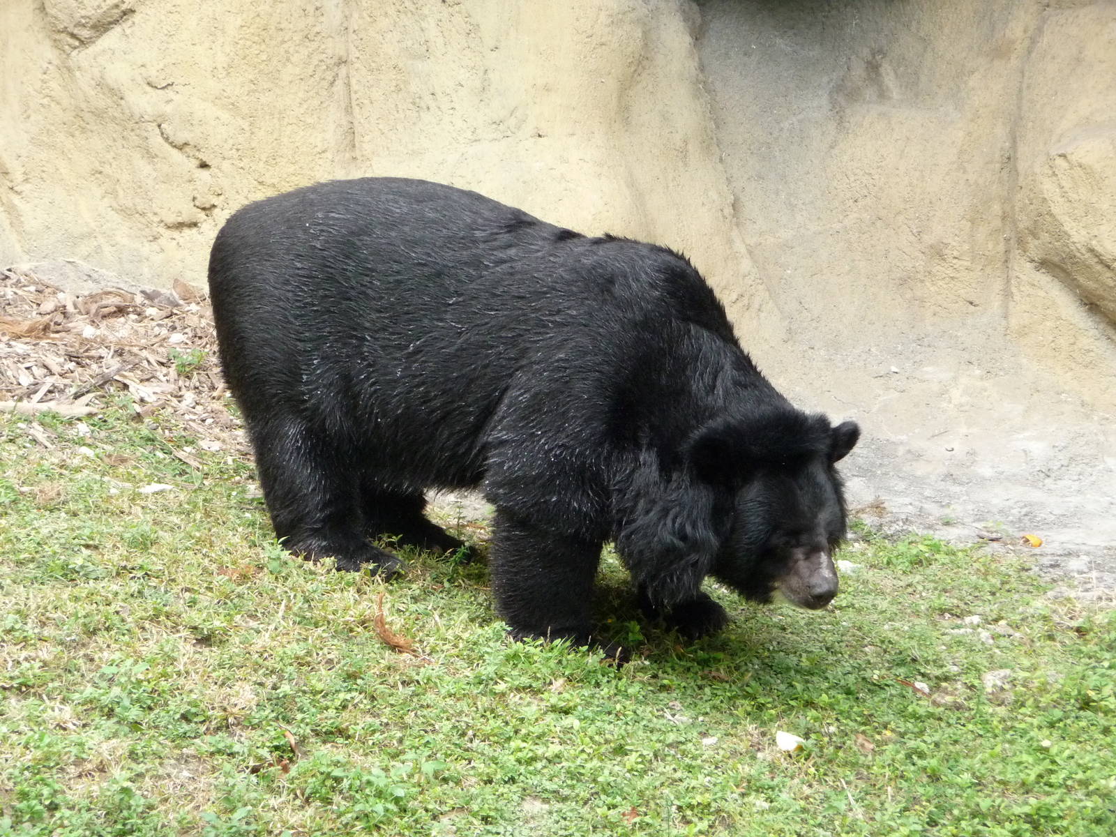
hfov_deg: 11.1
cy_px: 418
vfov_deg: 8.3
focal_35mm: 178
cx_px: 558
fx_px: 5739
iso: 400
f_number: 4.8
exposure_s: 1/125
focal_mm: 30.5
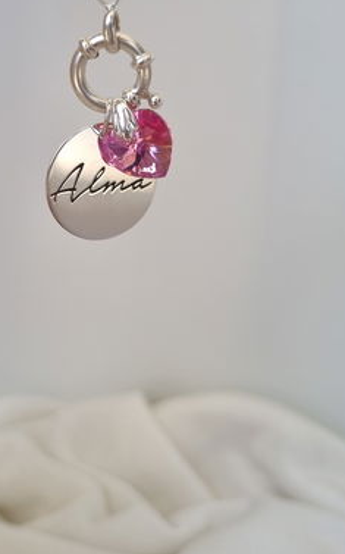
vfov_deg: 49.5
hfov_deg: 31.9
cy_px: 184
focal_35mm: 39
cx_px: 73
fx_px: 588
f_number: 1.8
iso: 50
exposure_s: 1/100
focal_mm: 5.4
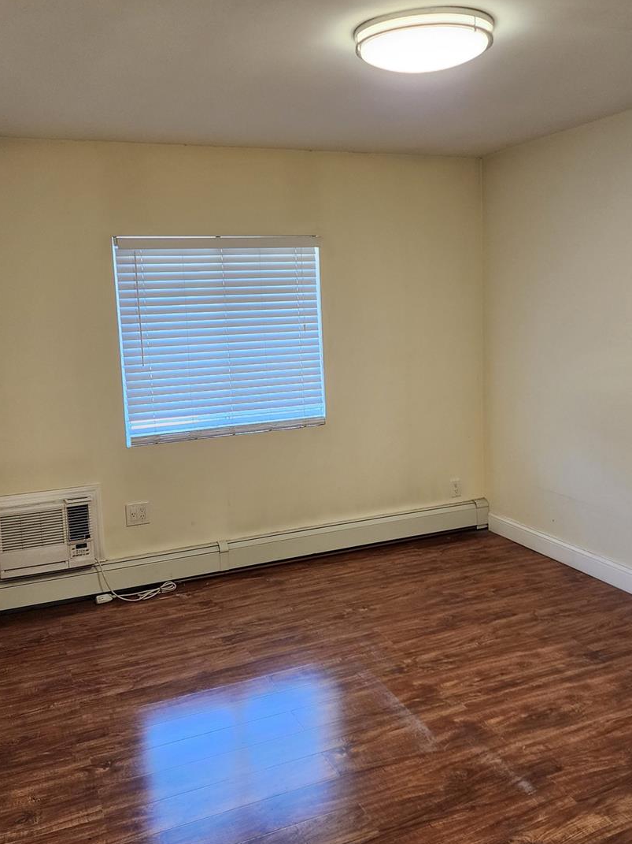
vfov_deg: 55.3
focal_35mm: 33
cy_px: 399
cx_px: 323
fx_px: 803
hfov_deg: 42.9
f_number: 1.8
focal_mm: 6.4
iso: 250
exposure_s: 1/120
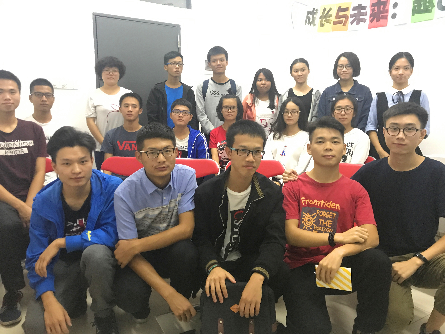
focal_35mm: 28
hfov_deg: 63.4
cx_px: 222
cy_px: 167
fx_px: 360
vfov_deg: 49.7
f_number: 1.8
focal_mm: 3.99
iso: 80
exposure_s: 1/7
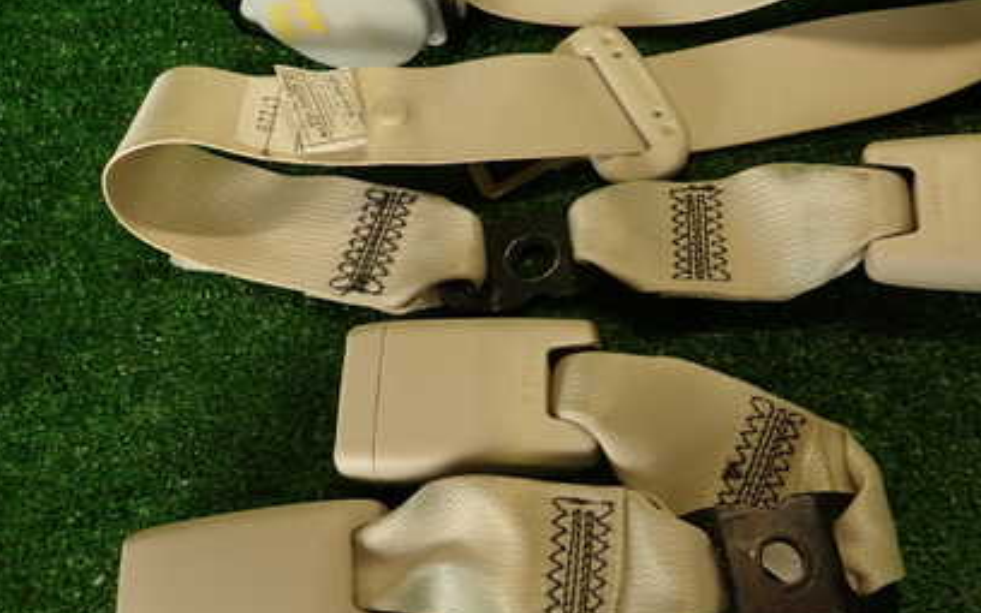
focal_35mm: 39
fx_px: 1043
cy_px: 224
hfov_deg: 50.1
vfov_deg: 32.6
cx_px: 589
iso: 100
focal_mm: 4.5
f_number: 2
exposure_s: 1/60
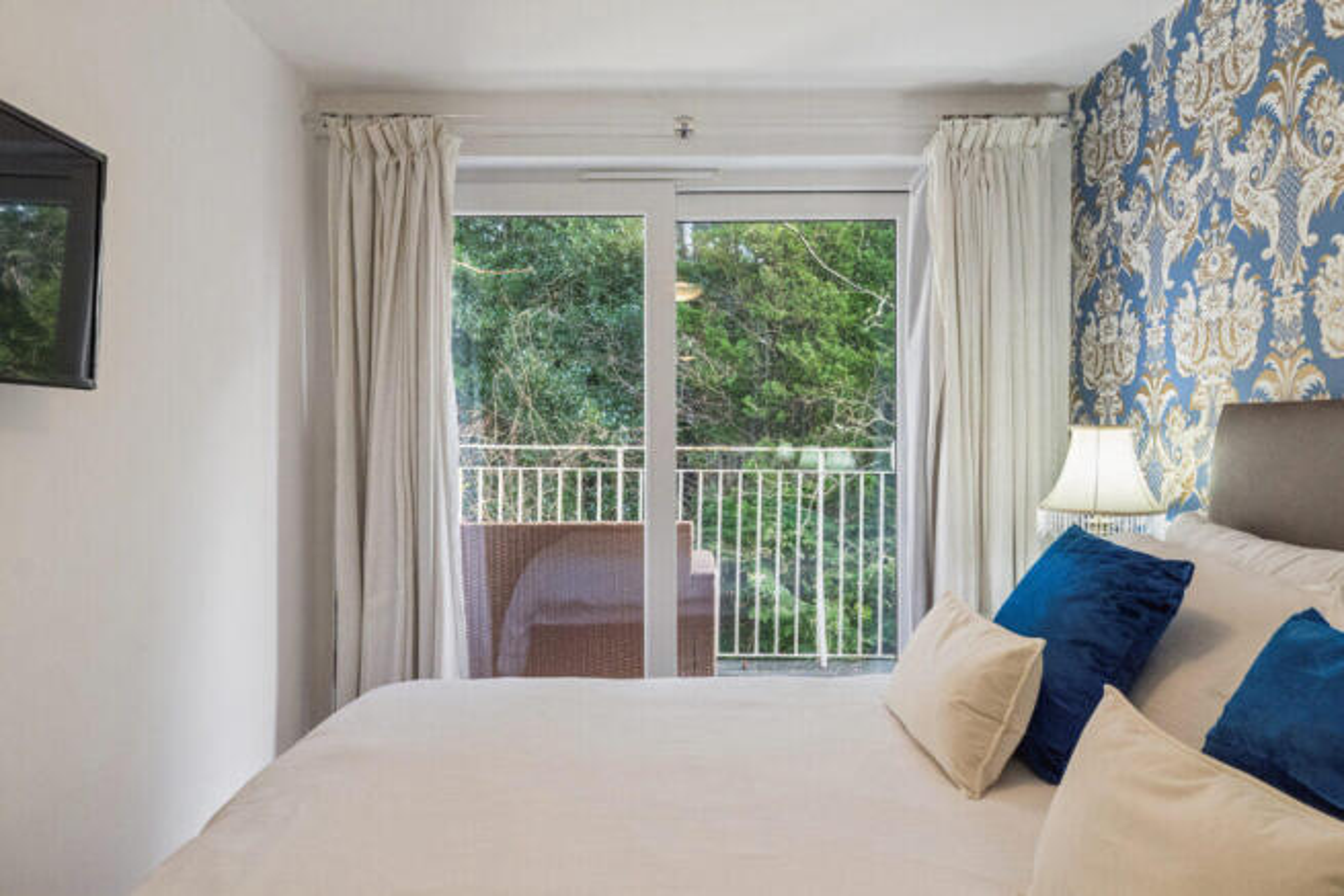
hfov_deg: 73.7
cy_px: 448
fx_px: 896
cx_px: 672
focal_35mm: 24
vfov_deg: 53.2
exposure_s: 1/100
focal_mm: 24
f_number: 9
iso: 4000
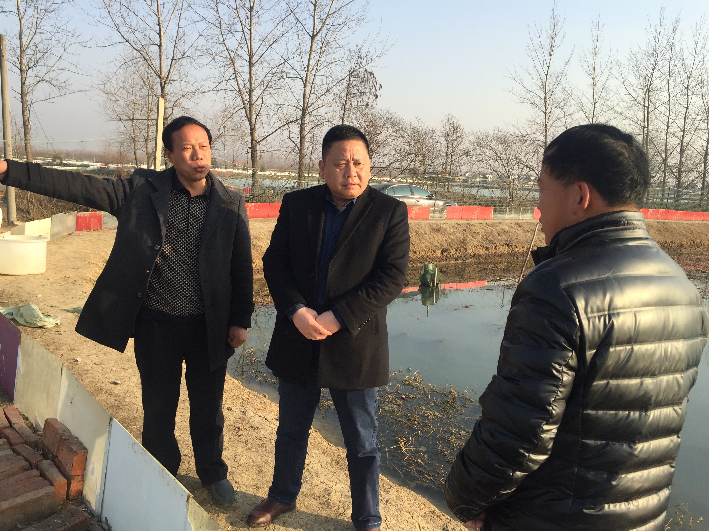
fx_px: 594
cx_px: 354
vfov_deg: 48.2
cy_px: 266
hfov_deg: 61.7
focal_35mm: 29
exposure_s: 1/842
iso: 32
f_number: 2.2
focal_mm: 4.15
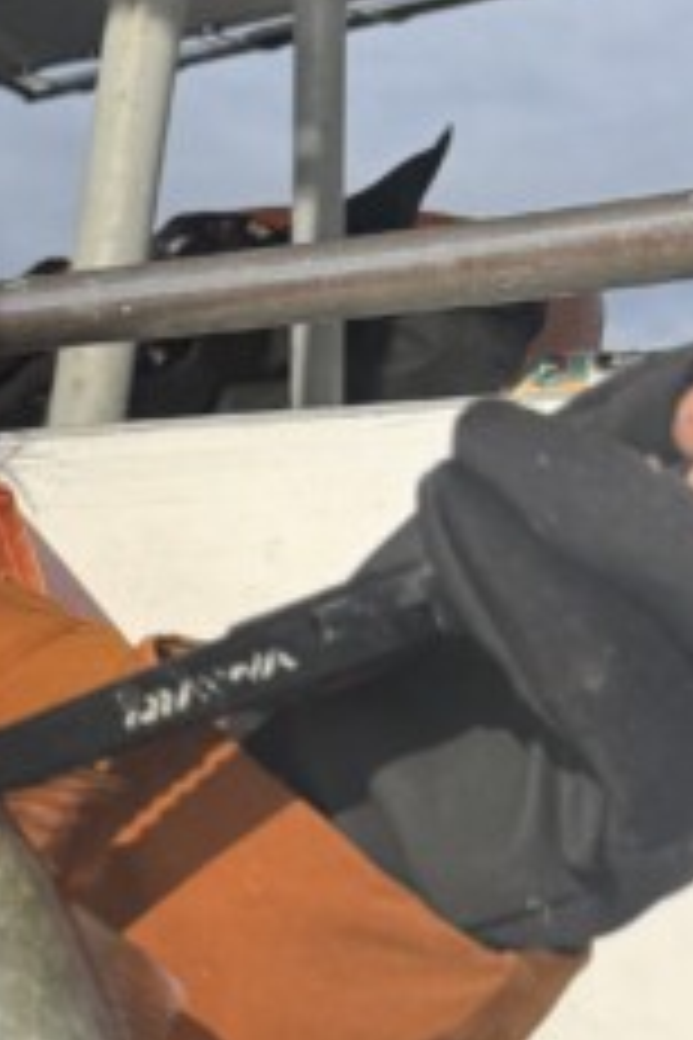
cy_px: 1283
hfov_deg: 11.0
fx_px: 3118
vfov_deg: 17.9
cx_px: -882
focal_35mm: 108
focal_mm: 6.76
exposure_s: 1/5348
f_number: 1.78
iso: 80
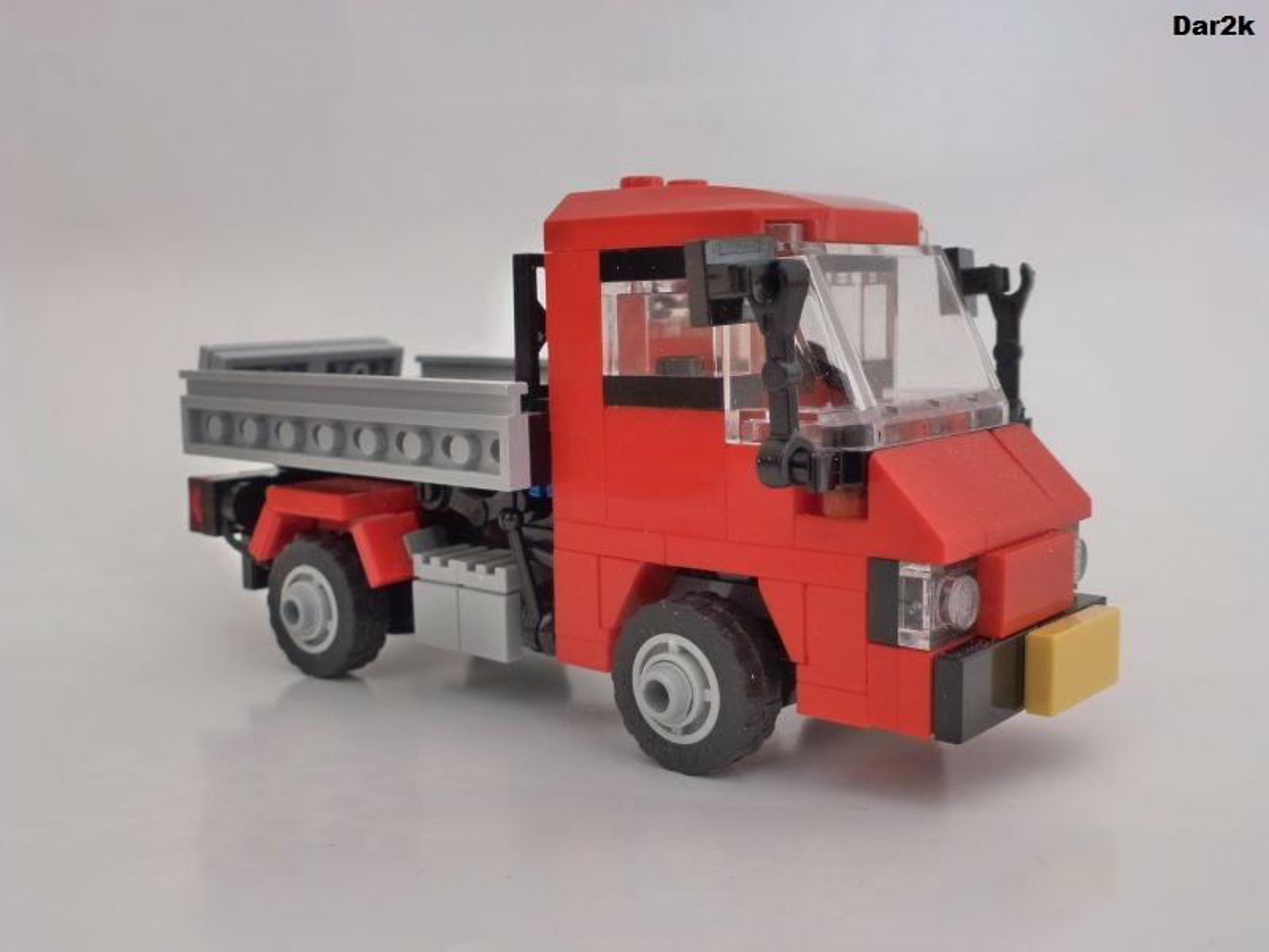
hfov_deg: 51.4
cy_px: 476
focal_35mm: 36
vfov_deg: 39.7
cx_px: 634
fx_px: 1320
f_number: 3.7
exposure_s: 1/25
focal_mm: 6.4
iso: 400
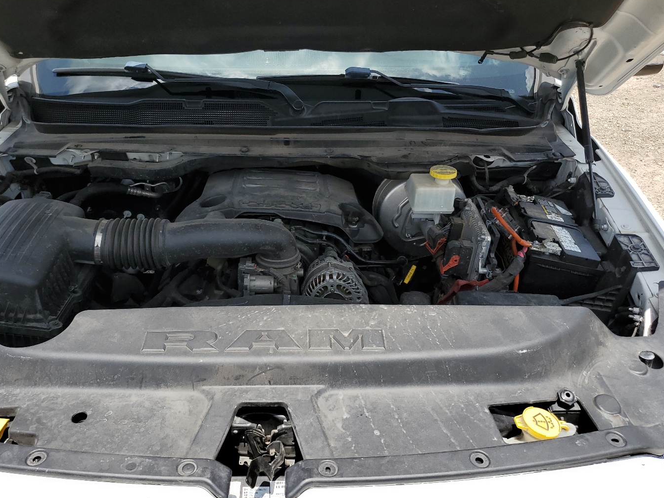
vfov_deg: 45.4
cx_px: 296
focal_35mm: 31
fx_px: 595
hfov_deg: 58.2
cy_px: 243
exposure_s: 1/2500
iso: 50
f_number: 1.5
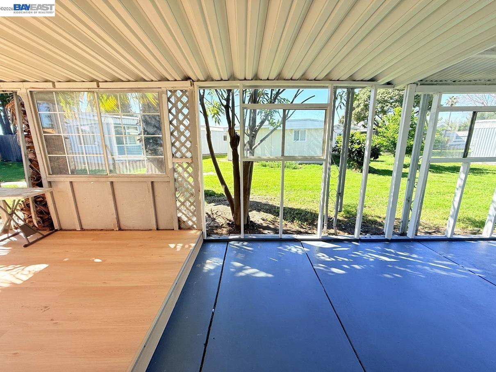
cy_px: 186
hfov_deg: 102.1
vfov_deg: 85.7
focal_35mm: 14
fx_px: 201
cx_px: 248
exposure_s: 1/679
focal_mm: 2.22
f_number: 2.2
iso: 50
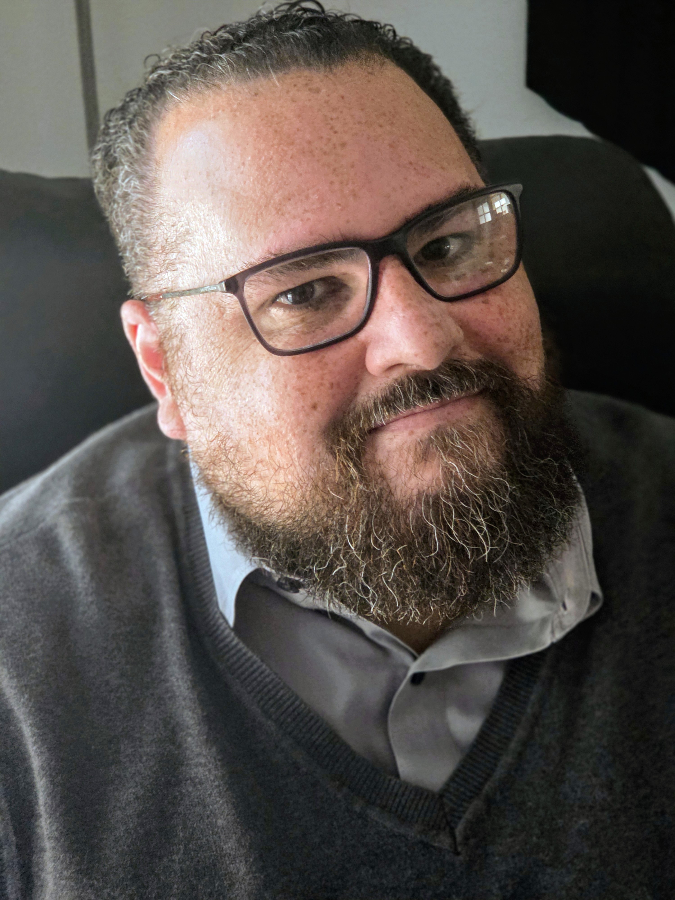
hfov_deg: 21.3
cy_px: 450
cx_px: 338
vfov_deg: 28.2
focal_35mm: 69
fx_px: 1794
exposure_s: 1/30
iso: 640
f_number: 2.4
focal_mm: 7
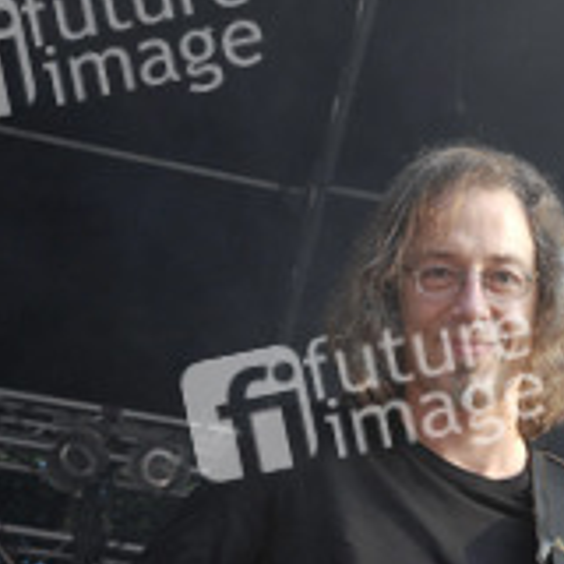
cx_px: 469
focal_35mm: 99
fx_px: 1826
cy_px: 575
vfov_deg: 17.1
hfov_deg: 17.4
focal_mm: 31
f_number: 5.6
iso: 500
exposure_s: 1/125
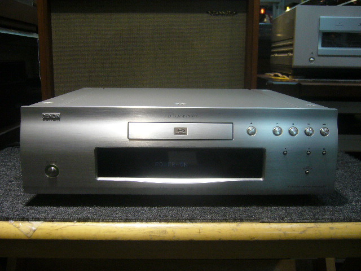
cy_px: 136
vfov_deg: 40.7
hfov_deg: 52.6
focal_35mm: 35
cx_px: 180
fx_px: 365
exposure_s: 1/125
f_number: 2.8
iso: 200
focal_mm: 5.8
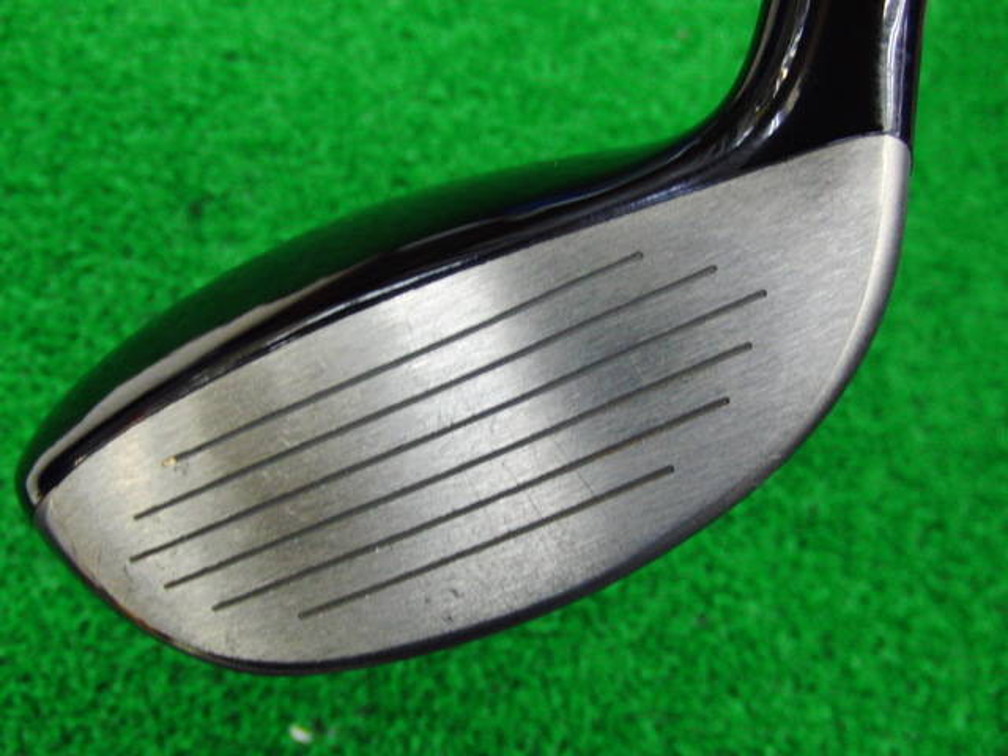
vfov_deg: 38.7
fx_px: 1077
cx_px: 504
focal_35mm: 37
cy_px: 378
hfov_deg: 50.1
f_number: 3.6
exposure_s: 1/30
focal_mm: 6.42
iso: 400
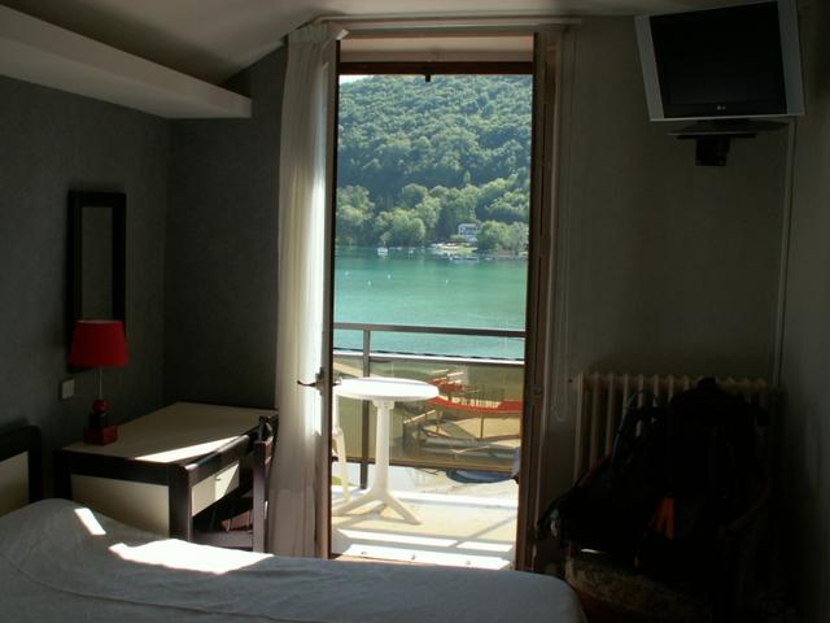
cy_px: 312
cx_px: 415
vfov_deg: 40.7
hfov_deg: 52.6
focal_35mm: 35
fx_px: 839
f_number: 5
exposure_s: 1/125
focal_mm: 5.86
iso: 50
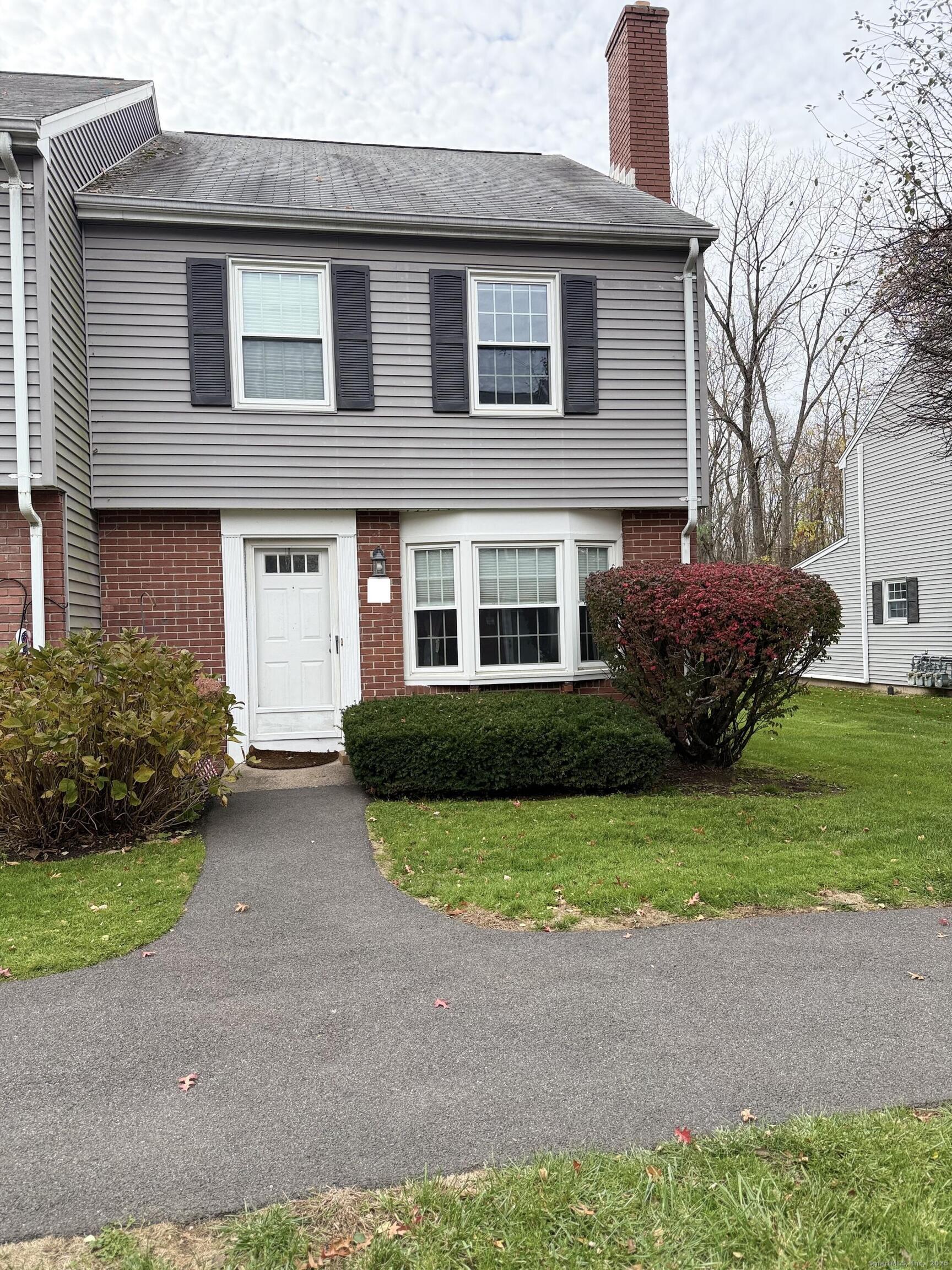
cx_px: 476
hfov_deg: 56.8
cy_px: 635
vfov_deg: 71.6
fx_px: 880
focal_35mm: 24
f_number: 1.78
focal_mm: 6.76
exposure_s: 1/2110
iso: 100
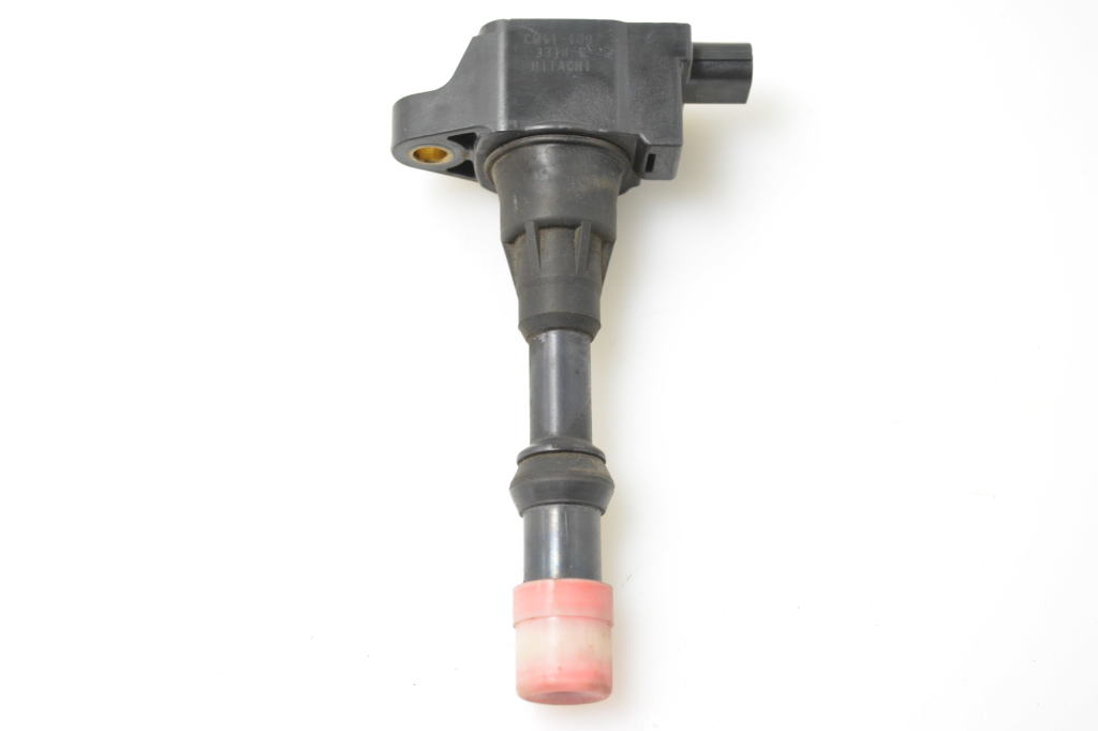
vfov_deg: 20.6
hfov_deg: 30.5
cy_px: 366
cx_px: 549
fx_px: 2012
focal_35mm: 66
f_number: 6.3
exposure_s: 1/160
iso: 2000
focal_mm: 44
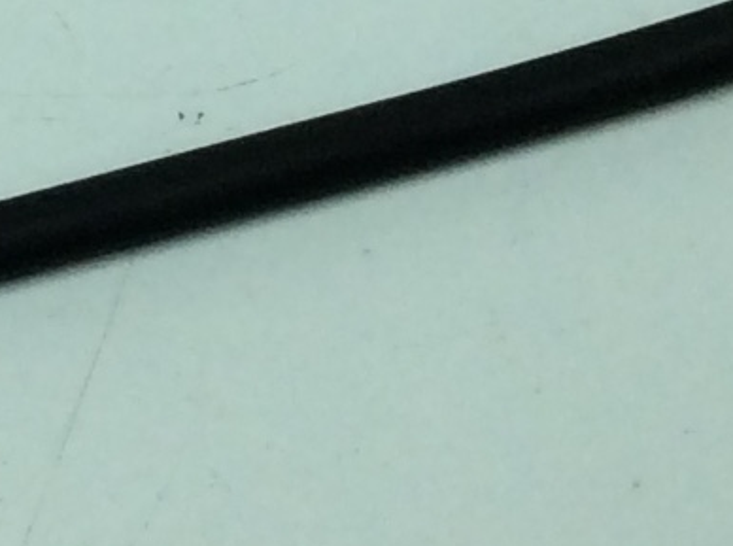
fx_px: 4520
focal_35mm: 214
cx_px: -376
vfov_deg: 6.7
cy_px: -487
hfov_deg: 9.0
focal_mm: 3.3
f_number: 2.4
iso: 32
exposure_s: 1/715
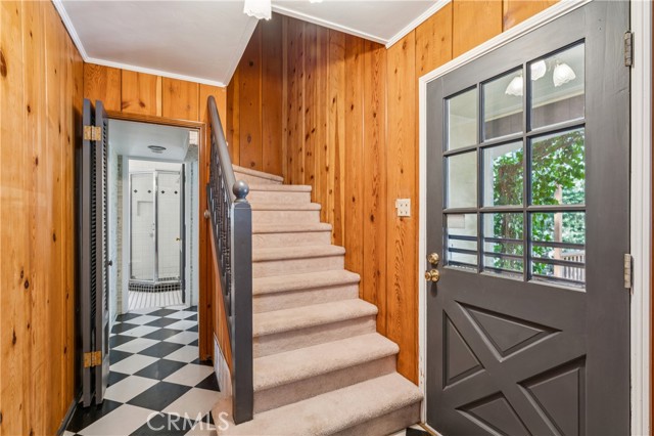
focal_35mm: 17
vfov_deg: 70.1
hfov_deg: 93.0
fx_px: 310
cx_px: 327
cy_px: 218
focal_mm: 17.1
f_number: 13
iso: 100
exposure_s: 4
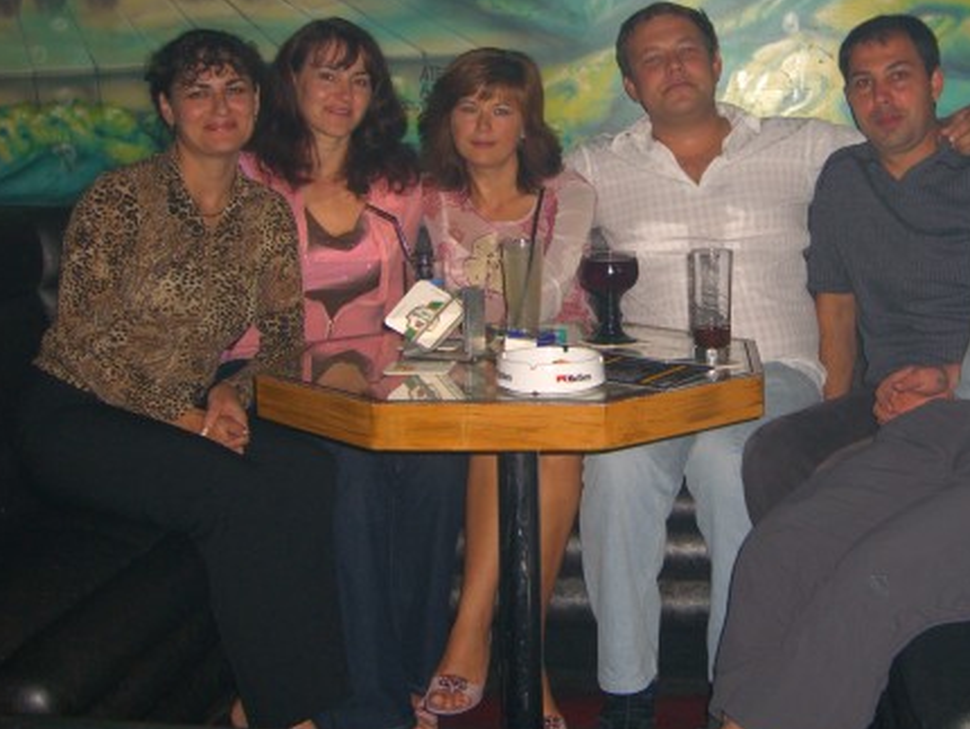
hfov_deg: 35.7
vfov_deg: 27.4
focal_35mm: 53
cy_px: 246
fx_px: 1486
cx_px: 663
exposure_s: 1/60
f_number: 2.8
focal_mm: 7.9
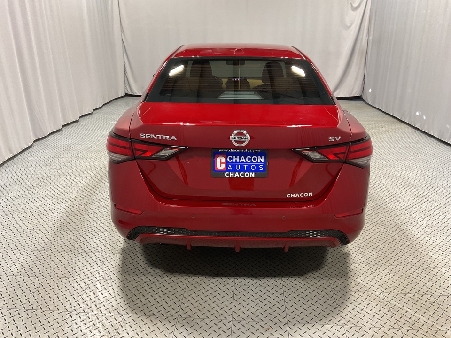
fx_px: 378
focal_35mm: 29
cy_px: 169
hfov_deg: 61.7
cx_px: 226
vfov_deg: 48.2
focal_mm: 3
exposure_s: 1/60
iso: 100
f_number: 1.8
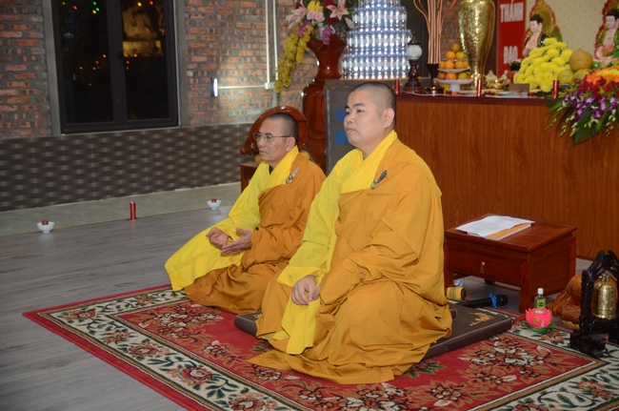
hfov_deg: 41.2
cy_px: 206
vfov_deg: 28.0
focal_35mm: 48
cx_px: 310
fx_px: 824
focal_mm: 32
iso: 800
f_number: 2.8
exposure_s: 1/200
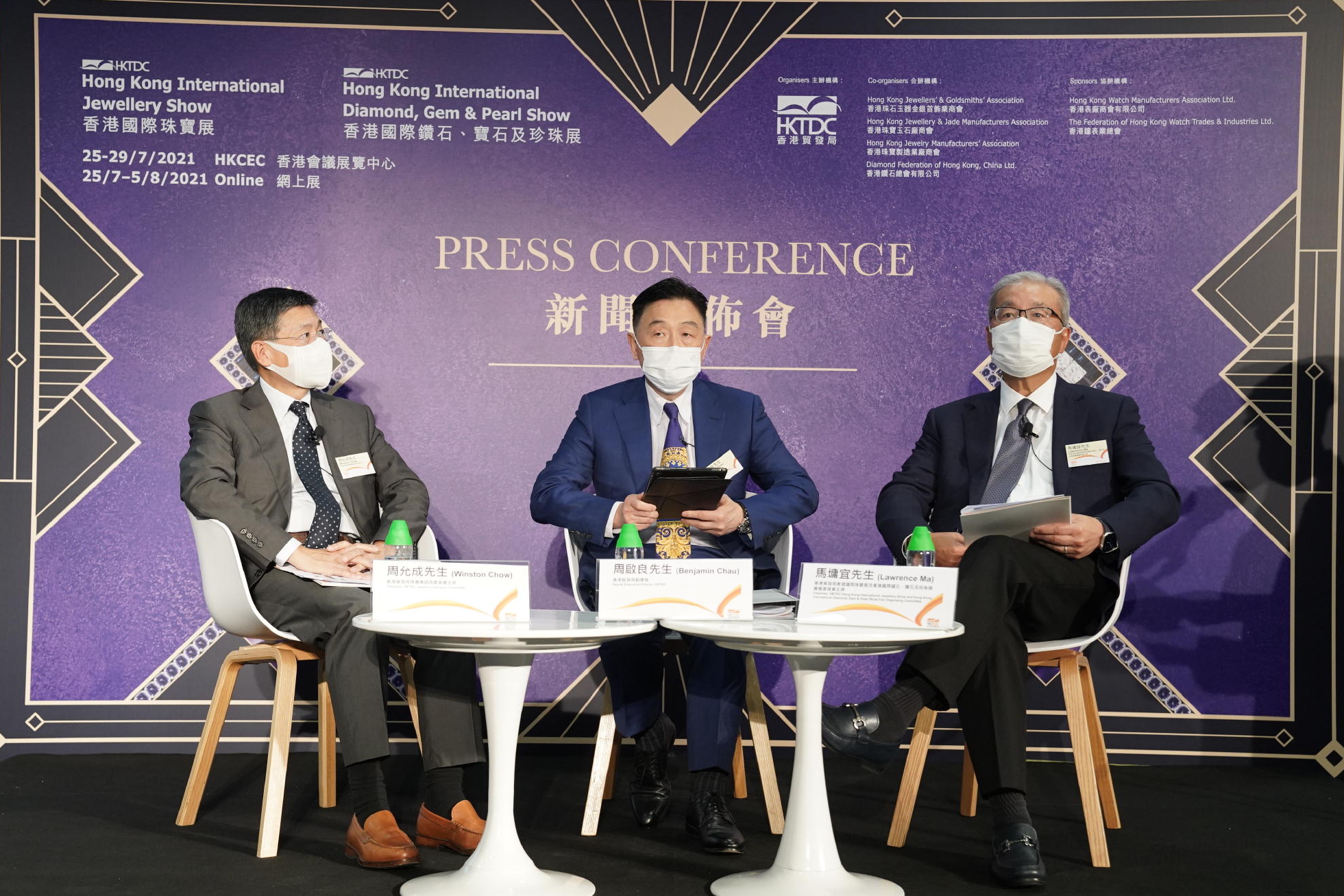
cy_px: 445
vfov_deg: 26.5
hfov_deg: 38.9
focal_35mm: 51
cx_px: 683
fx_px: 1904
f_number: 3.5
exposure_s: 1/250
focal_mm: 50
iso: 3200
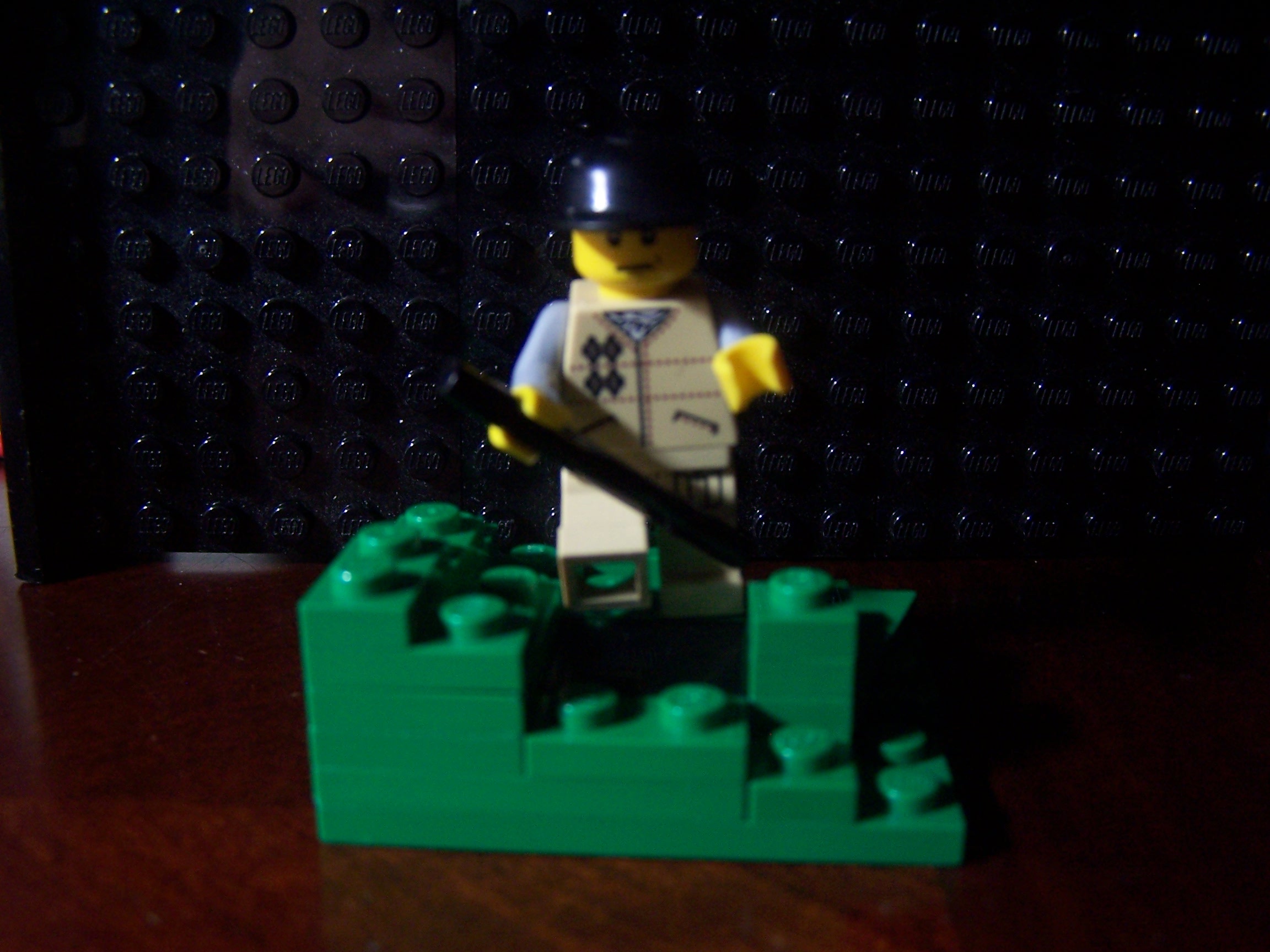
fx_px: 1394
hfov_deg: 49.0
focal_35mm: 38
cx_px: 635
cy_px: 476
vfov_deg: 37.7
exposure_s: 1/8
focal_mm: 6.3
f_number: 2.8
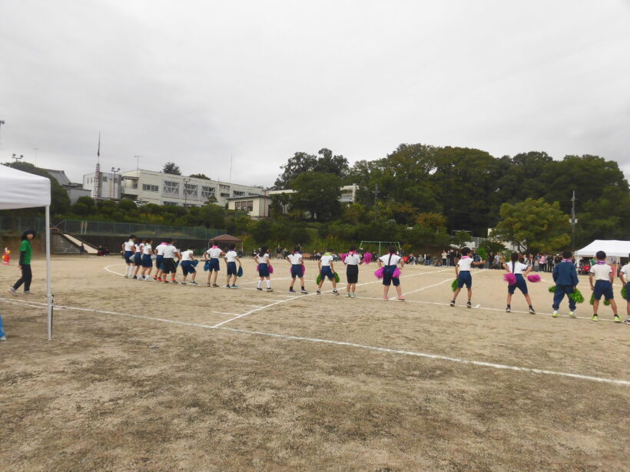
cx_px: 315
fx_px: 437
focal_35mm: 24
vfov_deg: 56.8
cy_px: 236
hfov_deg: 71.6
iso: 100
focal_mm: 4.3
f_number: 7.8
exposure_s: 1/200
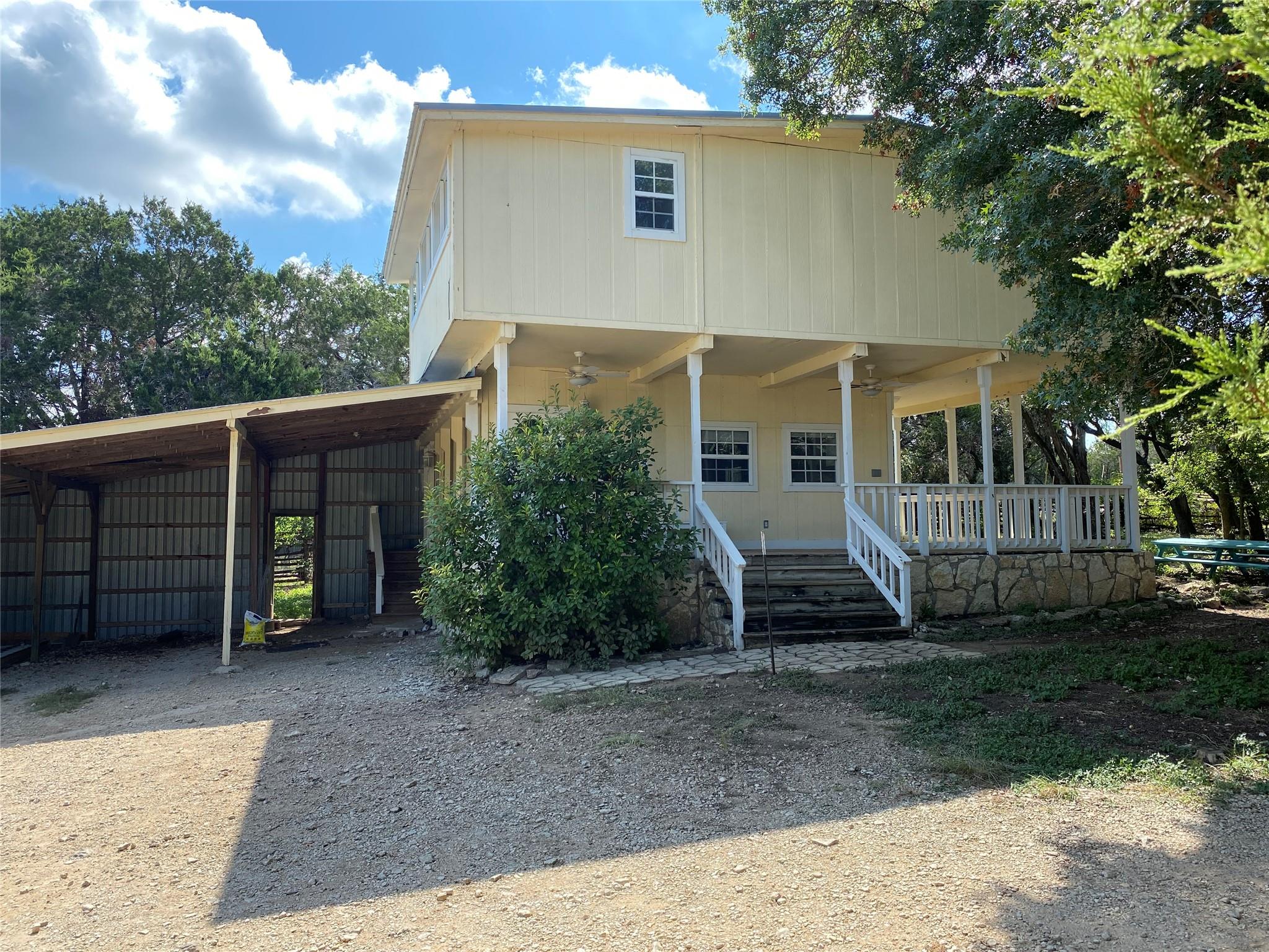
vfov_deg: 53.1
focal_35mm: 26
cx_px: 634
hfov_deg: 67.3
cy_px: 476
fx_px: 953
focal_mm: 4.25
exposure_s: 1/1103
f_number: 1.8
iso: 32
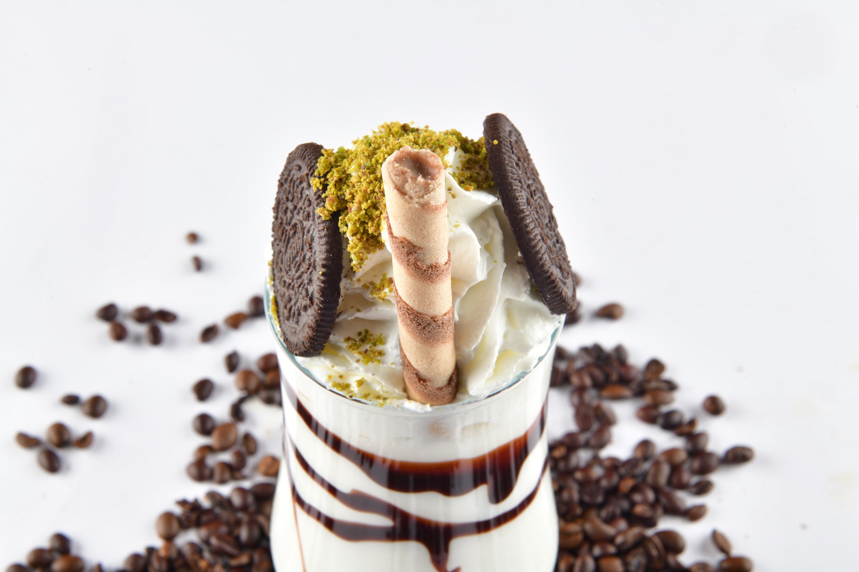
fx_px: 1670
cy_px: 286
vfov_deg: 19.5
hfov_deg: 28.8
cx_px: 430
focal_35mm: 70
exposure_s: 1/160
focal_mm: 70
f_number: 22
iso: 125
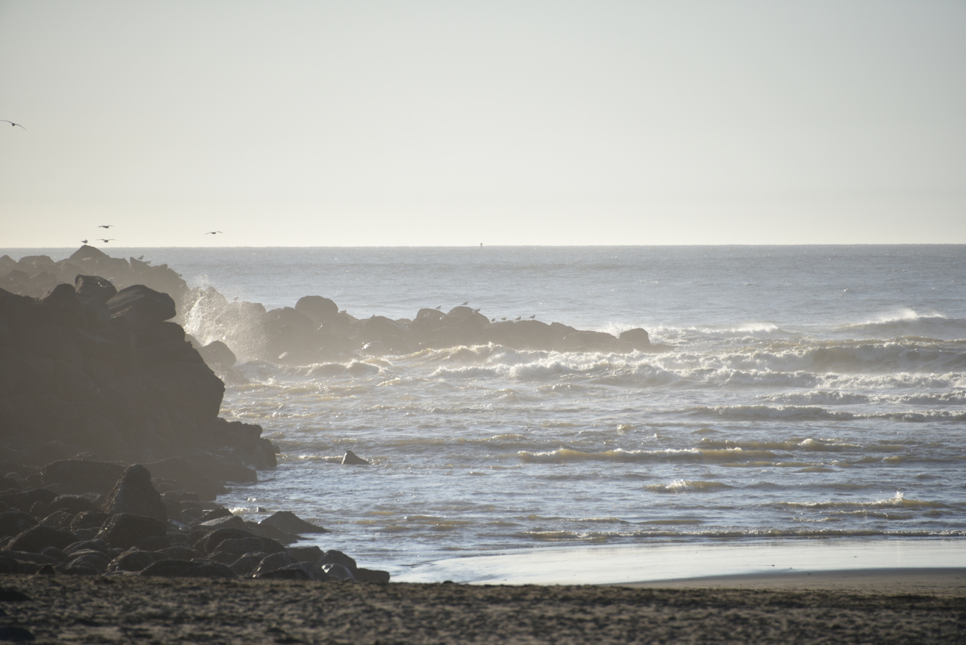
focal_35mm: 300
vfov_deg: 4.6
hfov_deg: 6.9
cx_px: 483
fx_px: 8051
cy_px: 322
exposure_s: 1/640
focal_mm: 300
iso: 100
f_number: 6.3
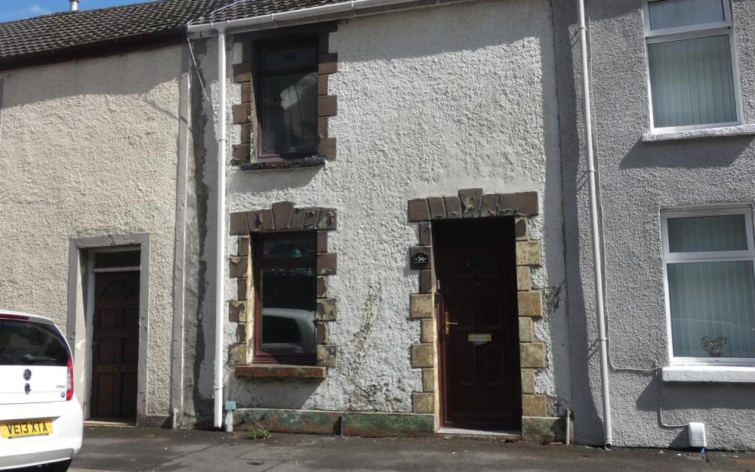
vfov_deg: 33.5
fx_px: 782
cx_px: 372
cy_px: 191
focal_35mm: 38
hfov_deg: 51.5
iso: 80
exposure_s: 1/1000
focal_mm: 6.2
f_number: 3.4
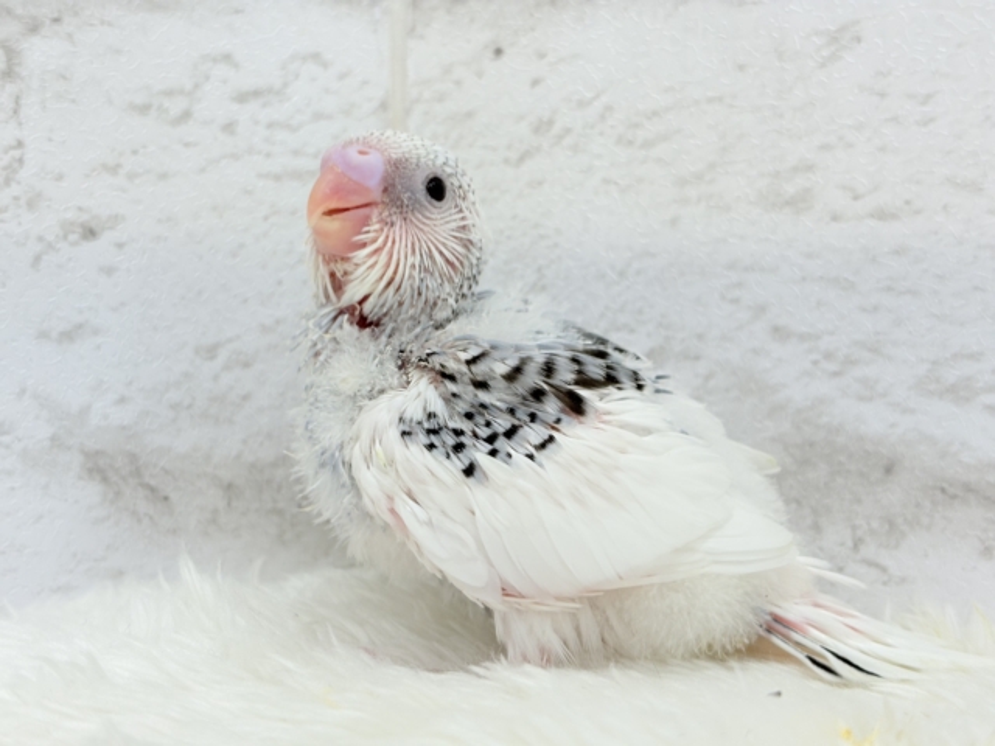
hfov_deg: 36.8
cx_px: 498
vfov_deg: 28.0
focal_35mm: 52
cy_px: 373
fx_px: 1495
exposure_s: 1/50
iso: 40
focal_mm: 5.96
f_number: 1.6
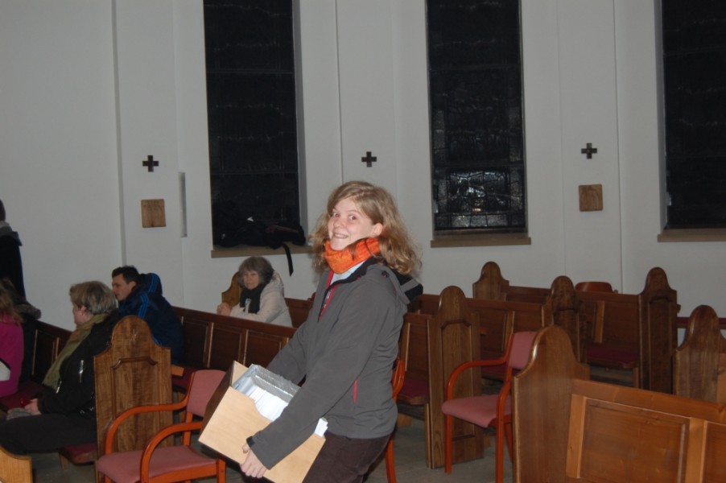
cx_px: 363
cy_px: 242
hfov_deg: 42.4
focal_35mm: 46
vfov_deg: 28.9
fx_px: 937
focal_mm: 31
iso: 400
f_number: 4.5
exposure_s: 1/60
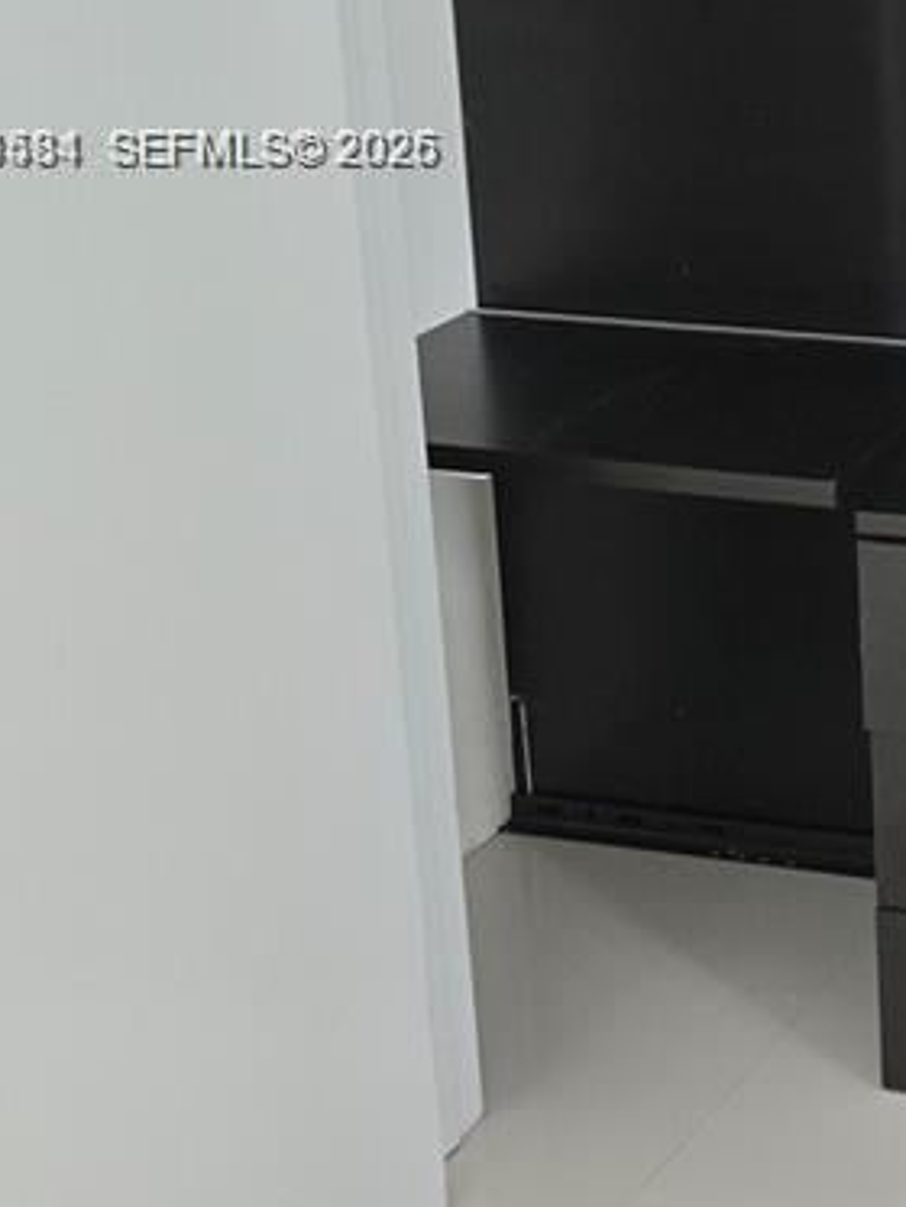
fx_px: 2581
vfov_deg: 25.6
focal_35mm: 74
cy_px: 152
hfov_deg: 18.1
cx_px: 1294
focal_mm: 6.3
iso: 400
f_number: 1.7
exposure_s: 1/120
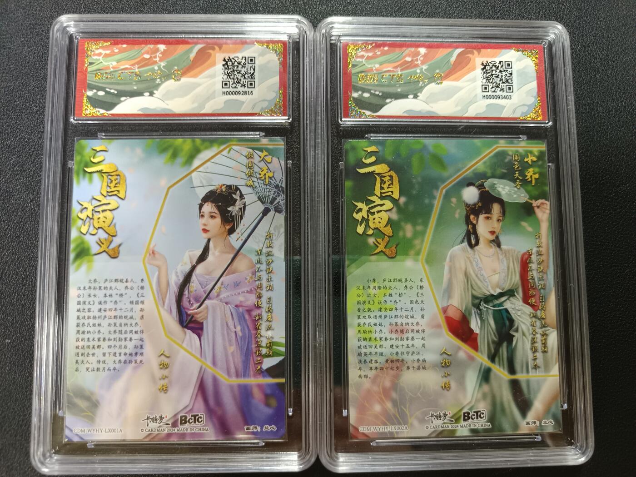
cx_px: 318
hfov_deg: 71.6
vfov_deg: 56.8
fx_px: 441
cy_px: 238
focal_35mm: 24
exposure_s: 1/33.3
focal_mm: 5.31
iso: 869
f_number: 1.7
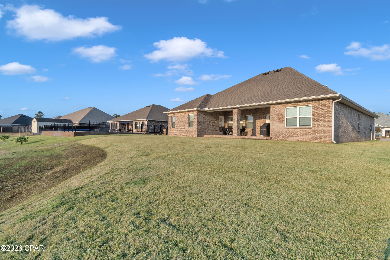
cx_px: 195
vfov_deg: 72.1
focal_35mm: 16
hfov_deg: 95.0
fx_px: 179
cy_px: 130
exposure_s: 1/500
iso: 250
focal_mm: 11
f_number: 9
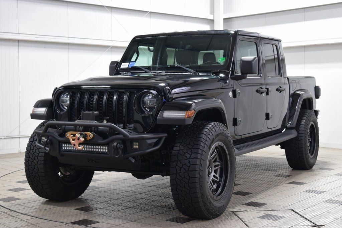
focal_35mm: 57
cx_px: 171
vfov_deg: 23.8
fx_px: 542
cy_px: 114
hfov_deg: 35.0
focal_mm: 38
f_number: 6.3
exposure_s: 1/15
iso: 900
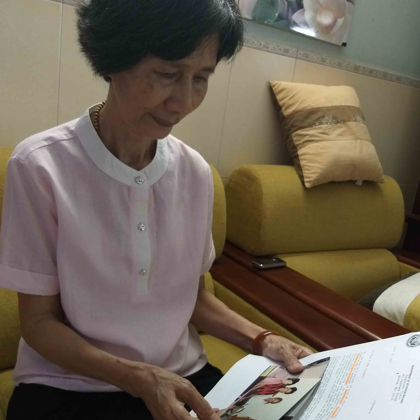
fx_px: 426
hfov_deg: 52.5
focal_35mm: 31
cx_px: 210
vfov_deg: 52.4
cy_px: 231
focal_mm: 3.93
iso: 320
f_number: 1.7
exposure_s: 1/50
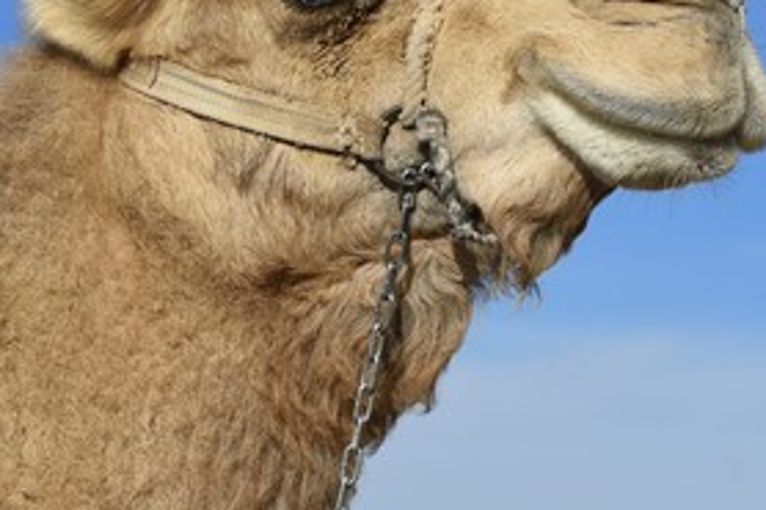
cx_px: 353
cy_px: 165
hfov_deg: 9.4
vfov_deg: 6.3
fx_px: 4657
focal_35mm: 219
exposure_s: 1/400
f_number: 11
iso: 200
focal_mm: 145
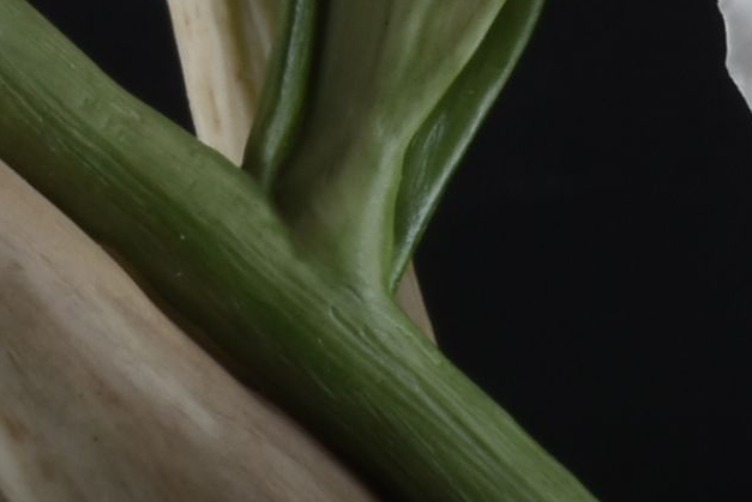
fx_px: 14222
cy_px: -601
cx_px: 84
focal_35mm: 680
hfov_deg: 3.0
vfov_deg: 2.0
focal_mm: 95
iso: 320
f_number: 25
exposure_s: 1/250
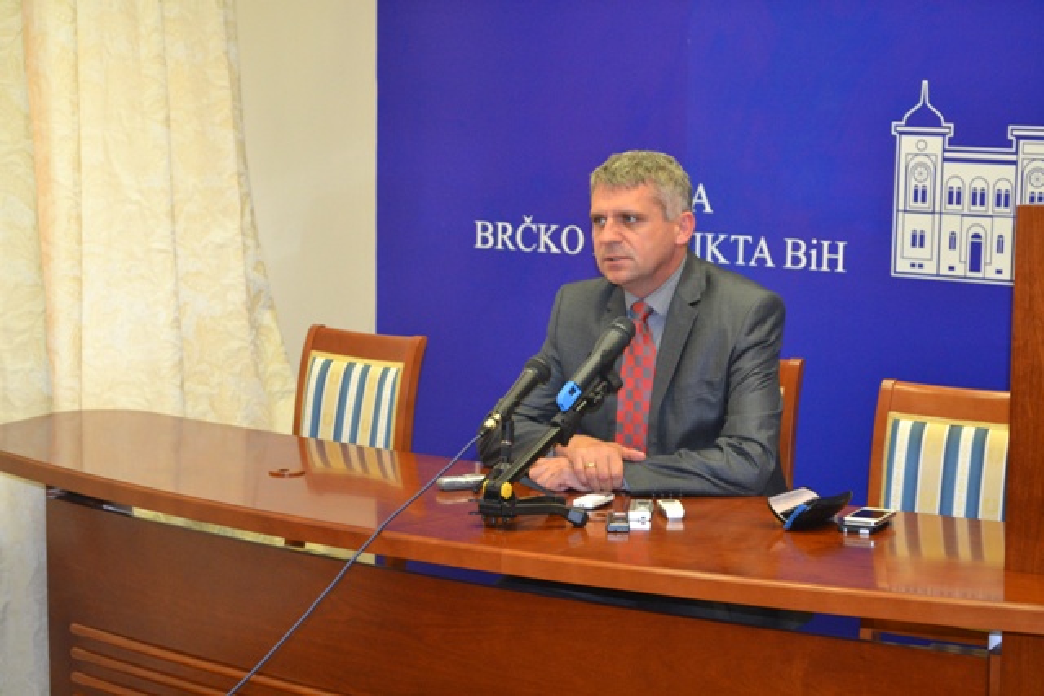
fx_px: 2088
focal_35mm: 72
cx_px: 522
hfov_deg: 28.1
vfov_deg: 18.9
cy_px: 348
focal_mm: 48
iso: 1800
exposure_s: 1/60
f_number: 5.6
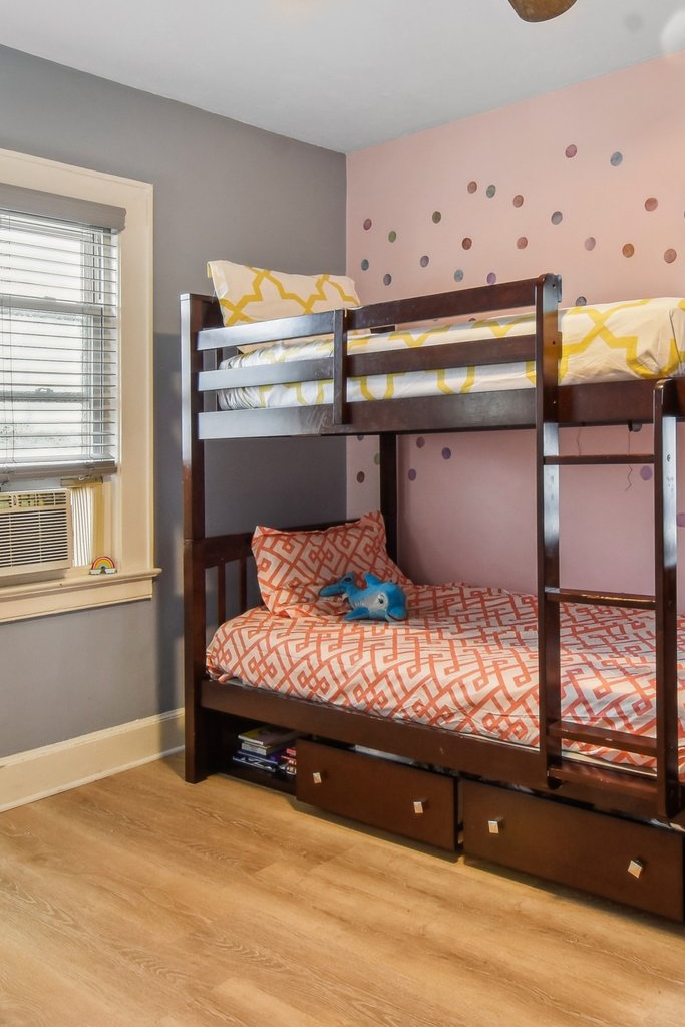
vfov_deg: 61.7
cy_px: 453
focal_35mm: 30
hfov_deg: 42.5
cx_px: 497
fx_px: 856
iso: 500
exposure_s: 1/5
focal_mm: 10
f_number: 7.1
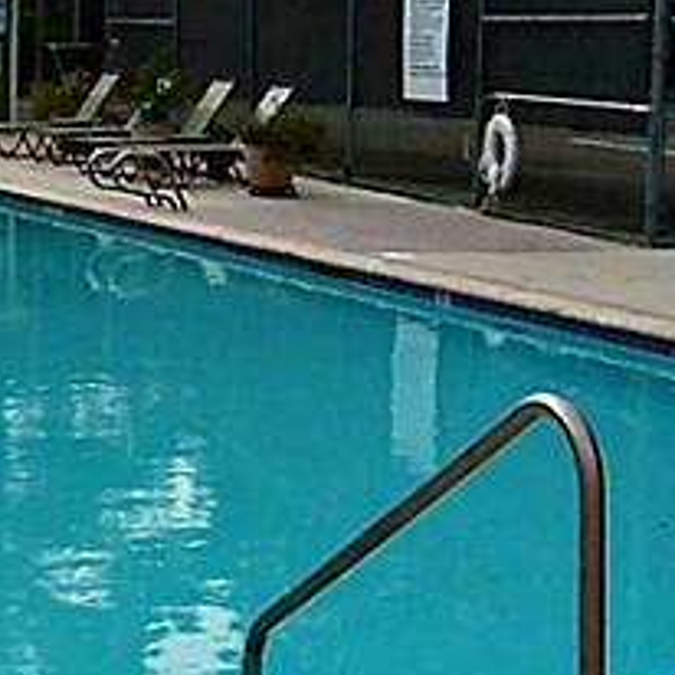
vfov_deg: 17.2
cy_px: 226
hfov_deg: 17.1
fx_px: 2228
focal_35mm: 101
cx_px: 154
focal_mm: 3.8
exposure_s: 1/320
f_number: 5.6
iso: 64
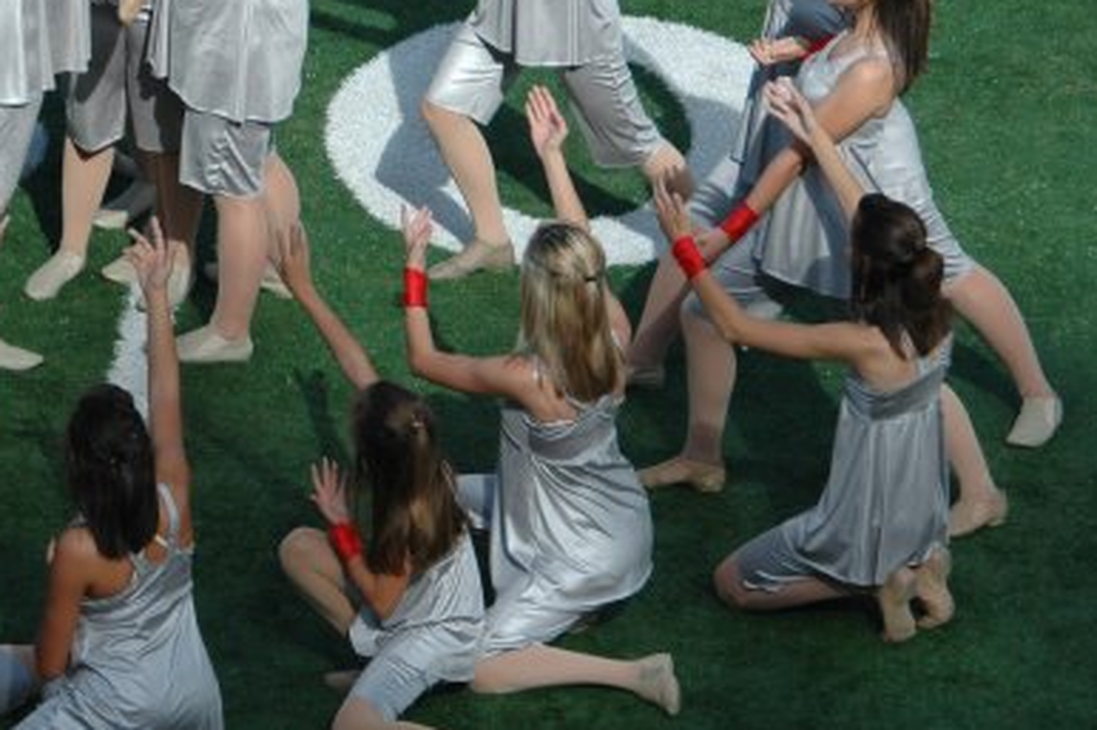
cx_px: 65
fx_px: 18458
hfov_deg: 3.4
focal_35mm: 606
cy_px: 57
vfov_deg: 2.3
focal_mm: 195
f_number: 6.3
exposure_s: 1/640
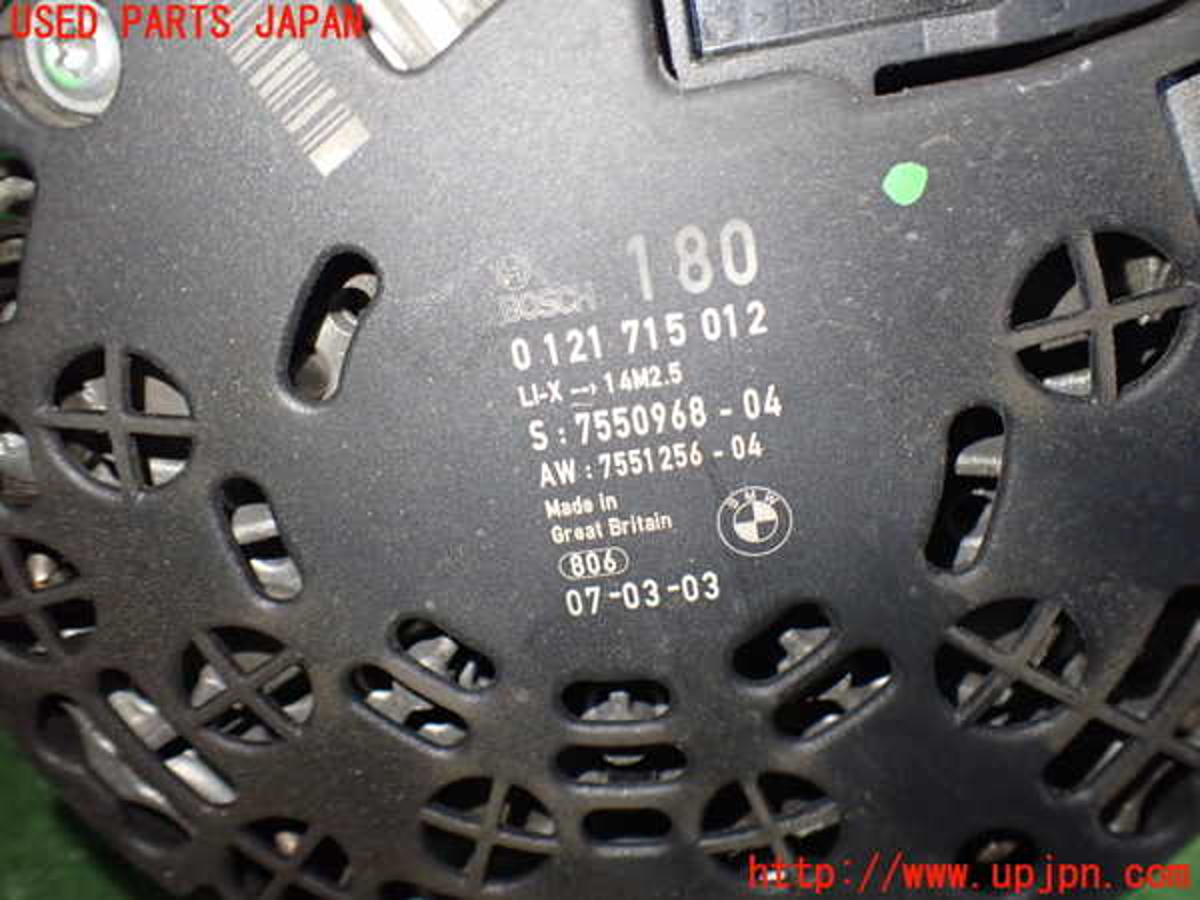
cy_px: 450
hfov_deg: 60.0
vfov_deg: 46.8
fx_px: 1040
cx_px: 600
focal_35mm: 30
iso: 800
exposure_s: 1/100
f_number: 2.3
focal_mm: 5.4
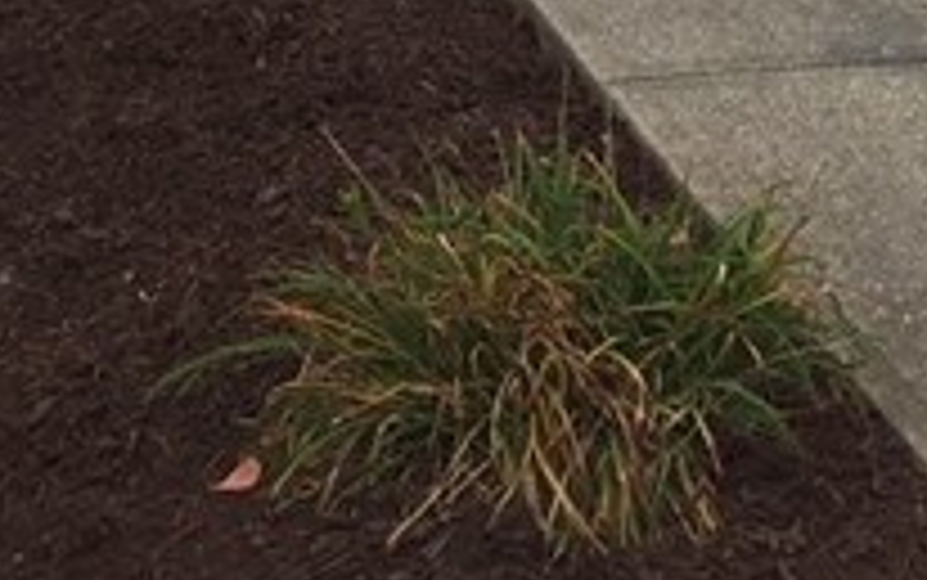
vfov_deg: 7.8
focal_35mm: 153
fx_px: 3867
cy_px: -958
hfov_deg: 13.6
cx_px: 310
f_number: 2.2
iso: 32
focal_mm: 4.15
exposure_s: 1/1799
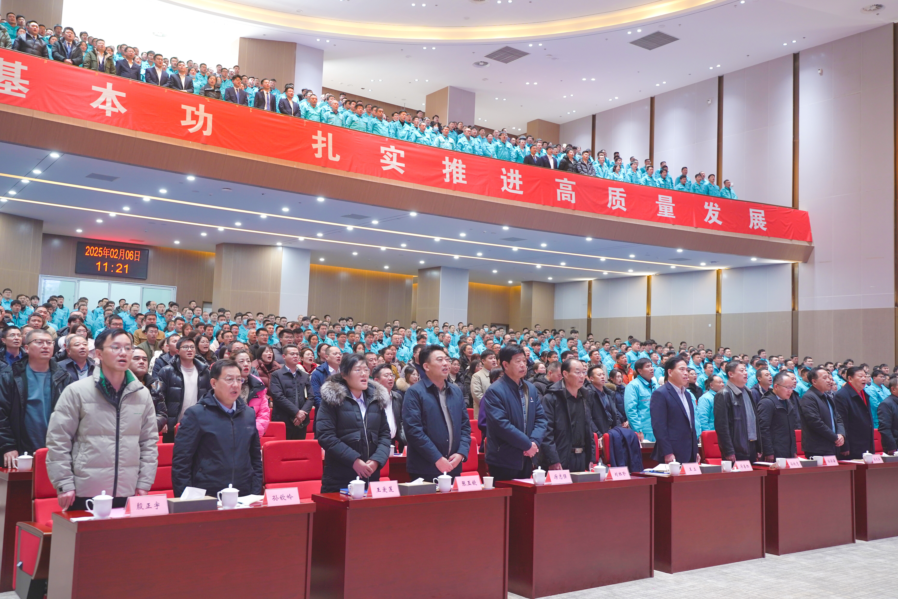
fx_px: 823
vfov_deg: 40.0
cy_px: 300
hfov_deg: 57.2
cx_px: 449
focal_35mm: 33
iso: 640
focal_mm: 33
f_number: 4
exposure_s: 1/60
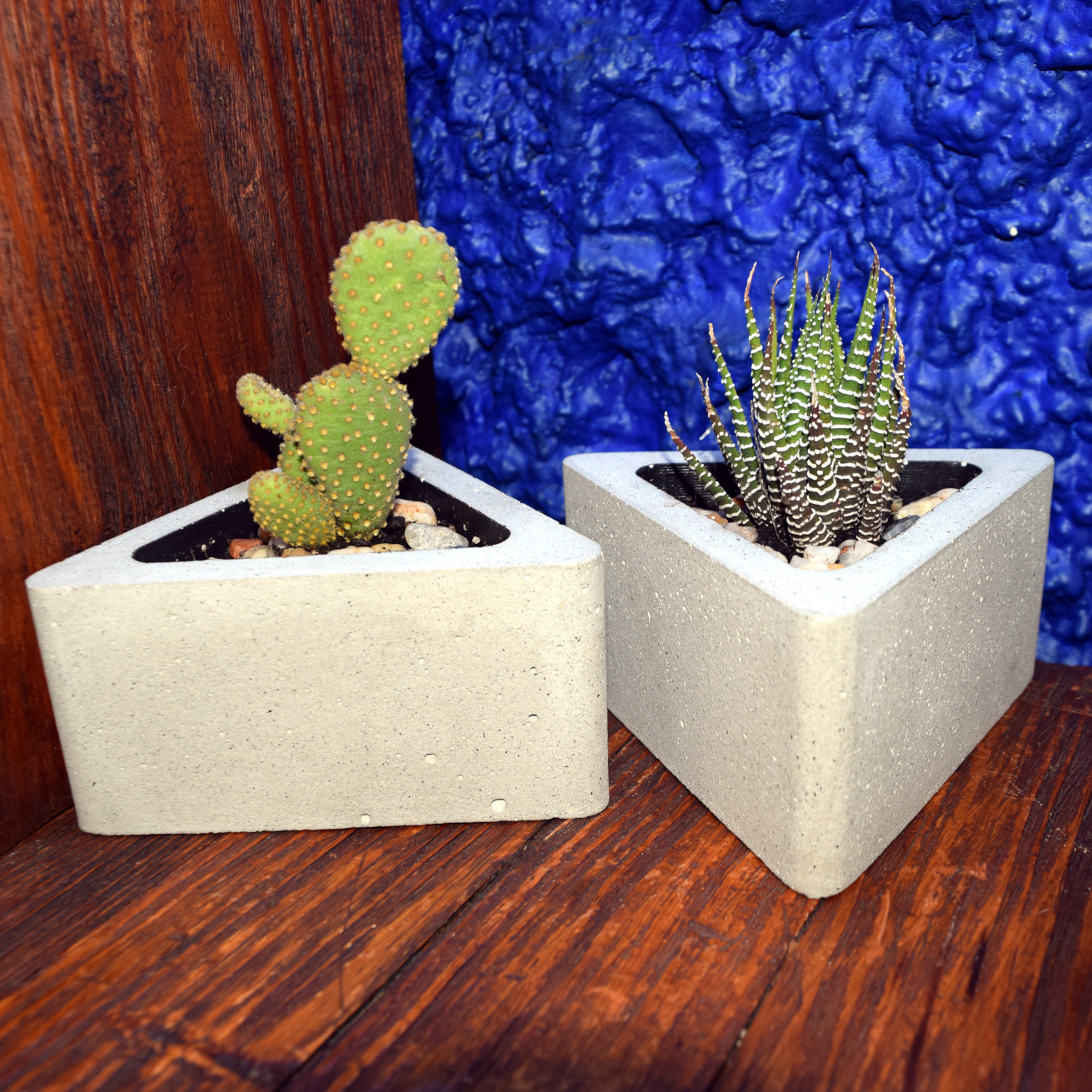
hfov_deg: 47.2
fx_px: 1249
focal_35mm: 35
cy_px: 550
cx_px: 561
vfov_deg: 47.2
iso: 450
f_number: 5.6
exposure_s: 1/125
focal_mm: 18
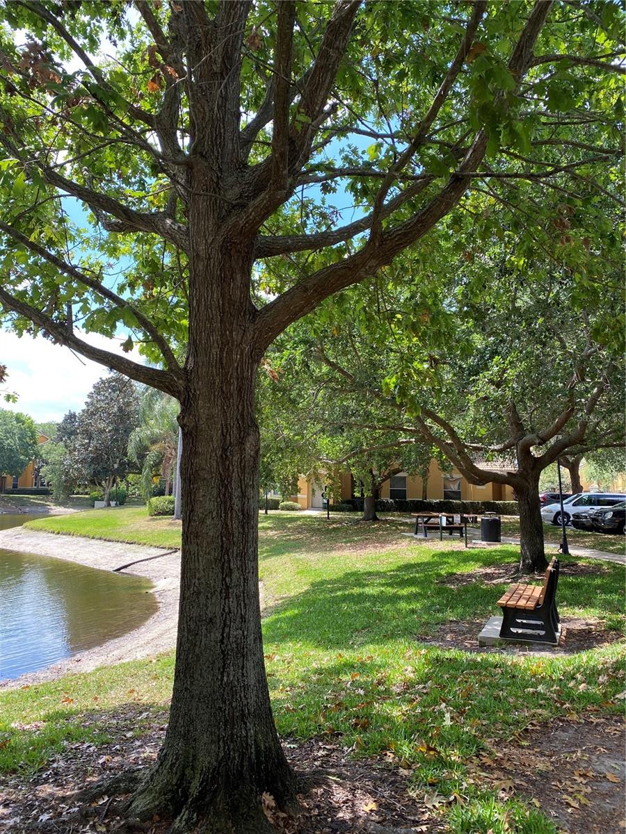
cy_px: 417
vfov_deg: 67.3
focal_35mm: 26
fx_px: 627
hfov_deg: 53.1
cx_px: 313
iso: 32
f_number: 1.8
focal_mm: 4.25
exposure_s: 1/466
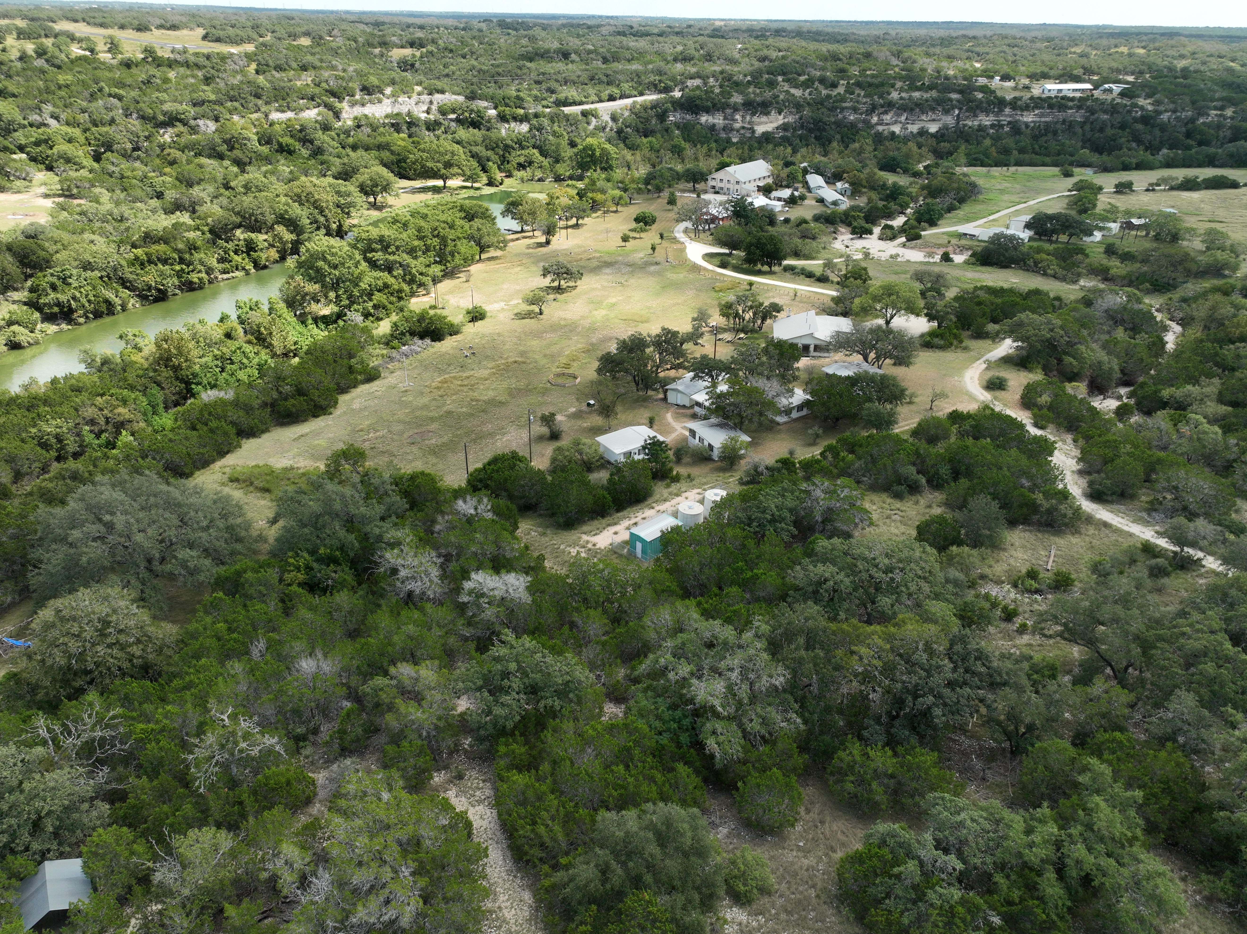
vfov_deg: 56.8
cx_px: 624
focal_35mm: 24
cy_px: 467
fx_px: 864
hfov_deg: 71.6
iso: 130
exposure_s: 1/60
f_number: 2.8
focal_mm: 12.29
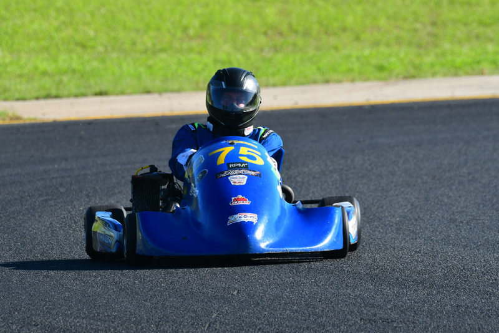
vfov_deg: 1.8
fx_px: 10399
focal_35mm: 750
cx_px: 250
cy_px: 166
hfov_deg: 2.7
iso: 640
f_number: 10
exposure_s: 1/640
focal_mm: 500
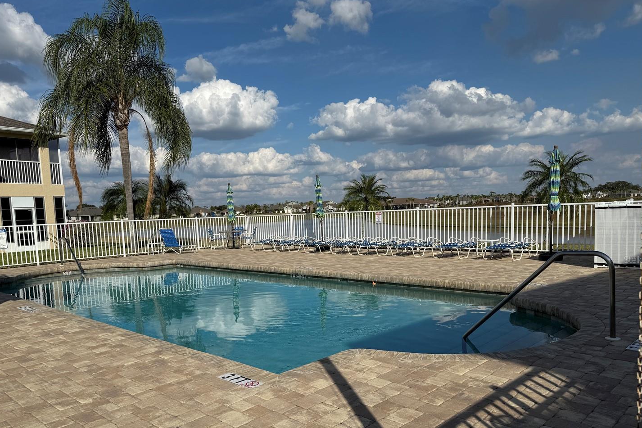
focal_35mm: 28
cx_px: 306
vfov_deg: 46.1
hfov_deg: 65.4
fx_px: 499
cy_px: 259
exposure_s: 1/10309
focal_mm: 6.76
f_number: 1.78
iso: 80
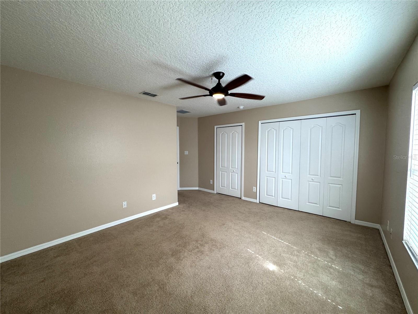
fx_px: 169
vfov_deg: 85.7
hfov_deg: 102.1
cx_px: 209
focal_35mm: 14
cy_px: 157
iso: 125
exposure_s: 1/120
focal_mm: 2.22
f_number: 2.2
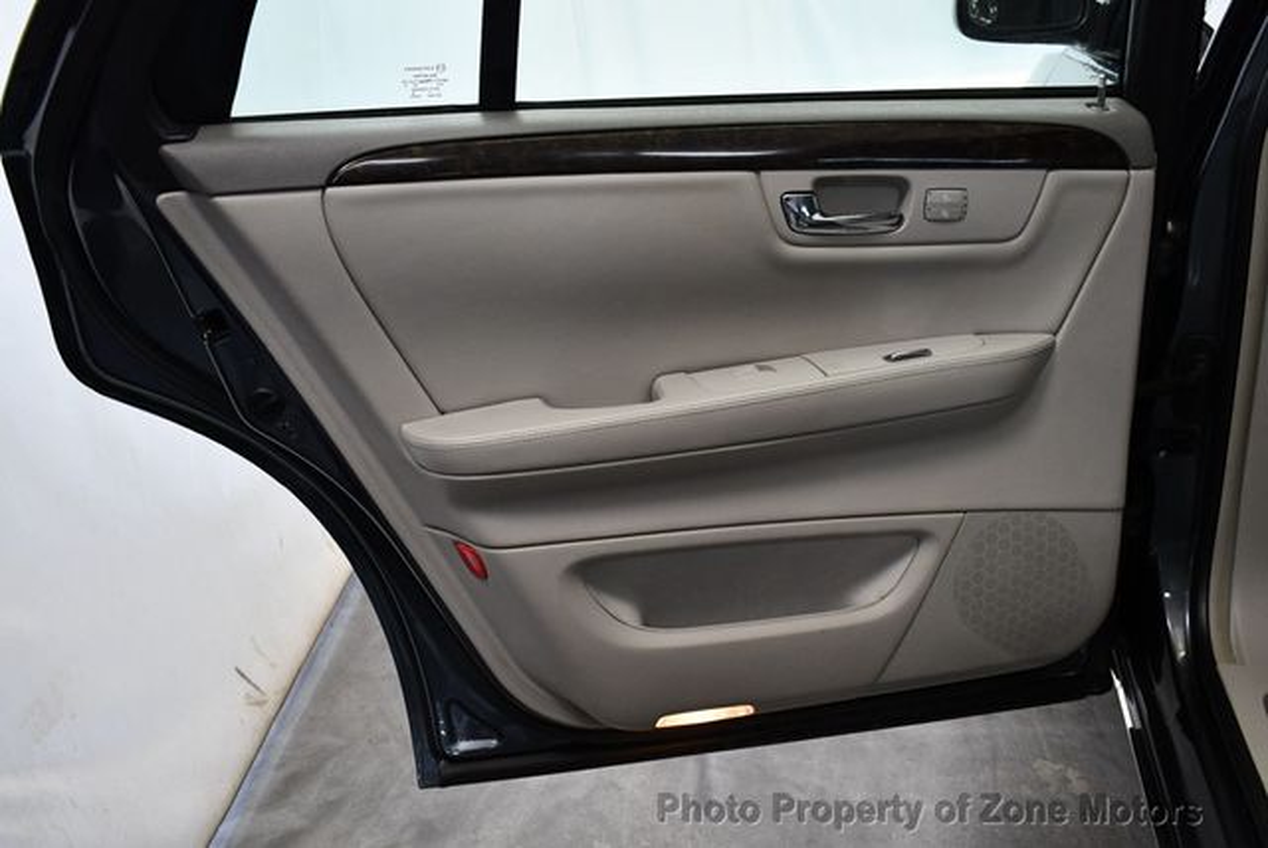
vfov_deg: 36.9
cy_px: 424
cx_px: 634
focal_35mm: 36
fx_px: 1269
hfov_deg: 53.1
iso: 1000
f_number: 3.5
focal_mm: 18
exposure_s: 1/125
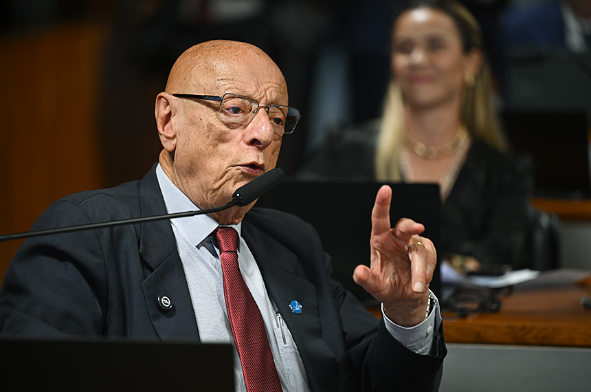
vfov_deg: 7.6
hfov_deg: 11.4
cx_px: 296
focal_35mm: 180
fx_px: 2949
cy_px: 196
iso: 800
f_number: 2.8
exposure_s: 1/100
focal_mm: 180
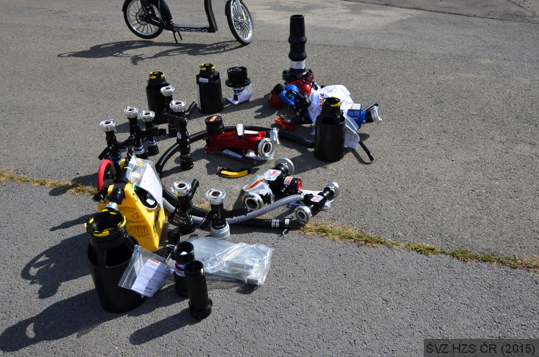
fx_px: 471
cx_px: 270
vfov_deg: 41.5
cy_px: 178
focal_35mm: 32
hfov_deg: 59.6
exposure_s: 1/320
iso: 100
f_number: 9
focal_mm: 21
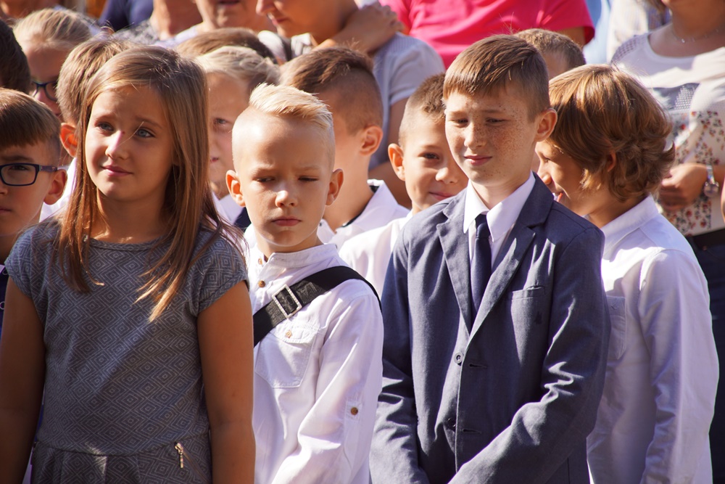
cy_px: 242
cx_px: 362
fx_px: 5438
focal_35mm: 270
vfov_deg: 5.1
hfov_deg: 7.6
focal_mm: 180
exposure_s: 1/320
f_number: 6.3
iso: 160
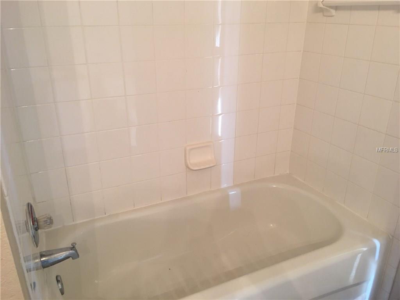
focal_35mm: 29
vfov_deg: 48.2
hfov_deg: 61.7
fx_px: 335
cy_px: 150
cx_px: 200
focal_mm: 4.15
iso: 64
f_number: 2.2
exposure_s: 1/15
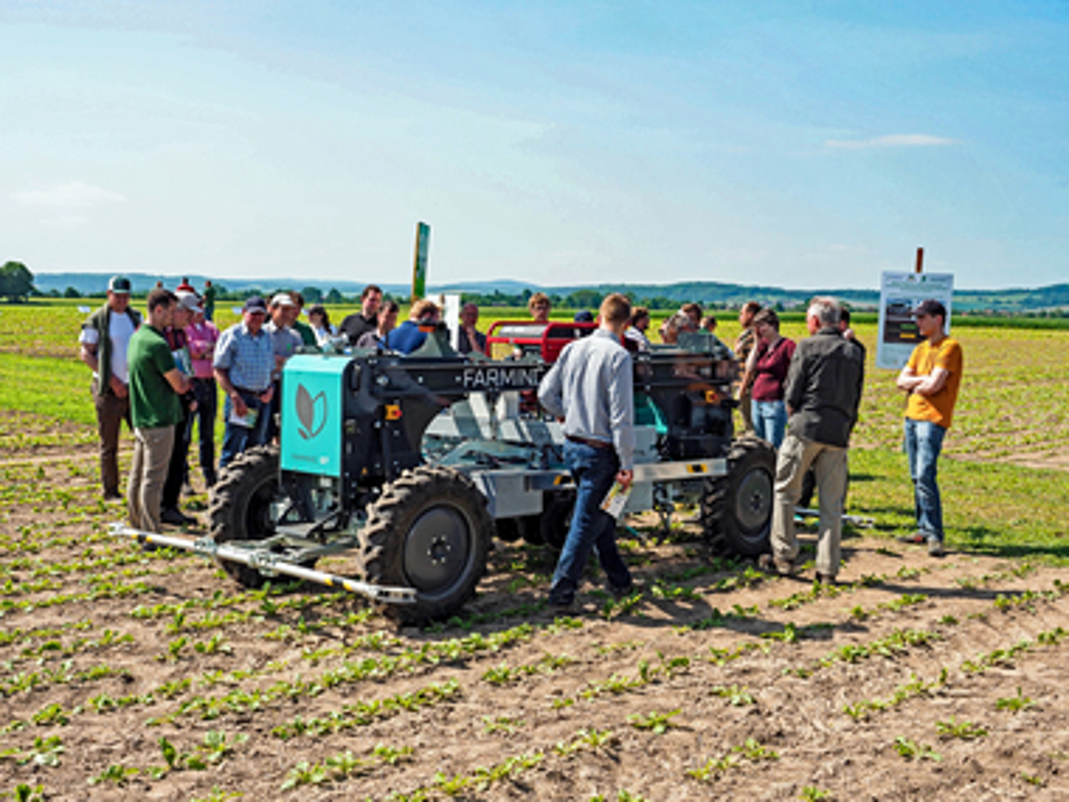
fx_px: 1359
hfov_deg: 42.9
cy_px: 401
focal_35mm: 44
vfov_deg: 32.9
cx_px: 534
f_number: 7.1
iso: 250
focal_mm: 22
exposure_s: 1/500
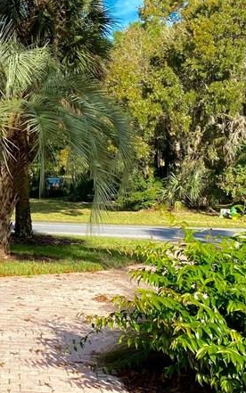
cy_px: 88
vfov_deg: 31.3
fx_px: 686
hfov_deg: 18.8
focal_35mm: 64
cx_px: -79
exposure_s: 1/1233
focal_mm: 4.25
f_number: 1.8
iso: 32
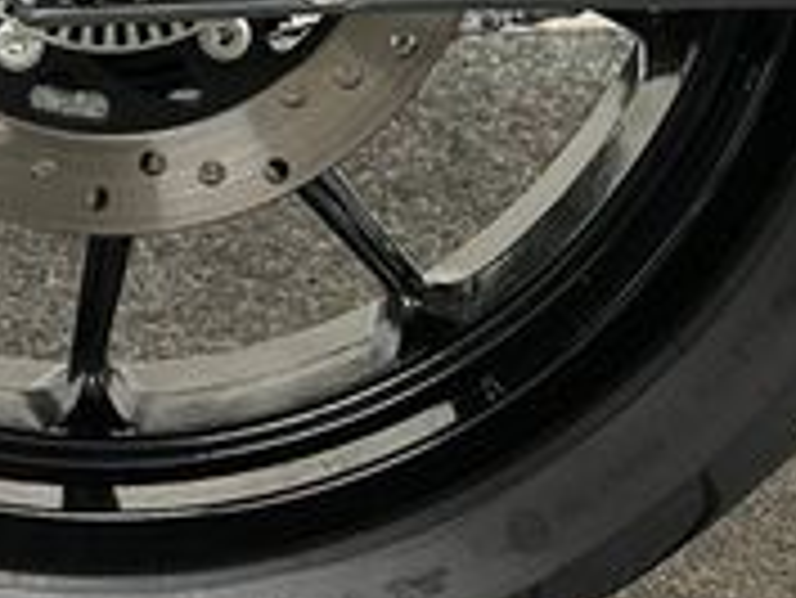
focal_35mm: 94
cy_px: -198
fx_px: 2163
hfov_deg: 20.5
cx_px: 103
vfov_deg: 15.0
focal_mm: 5.1
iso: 500
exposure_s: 1/50
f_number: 1.6
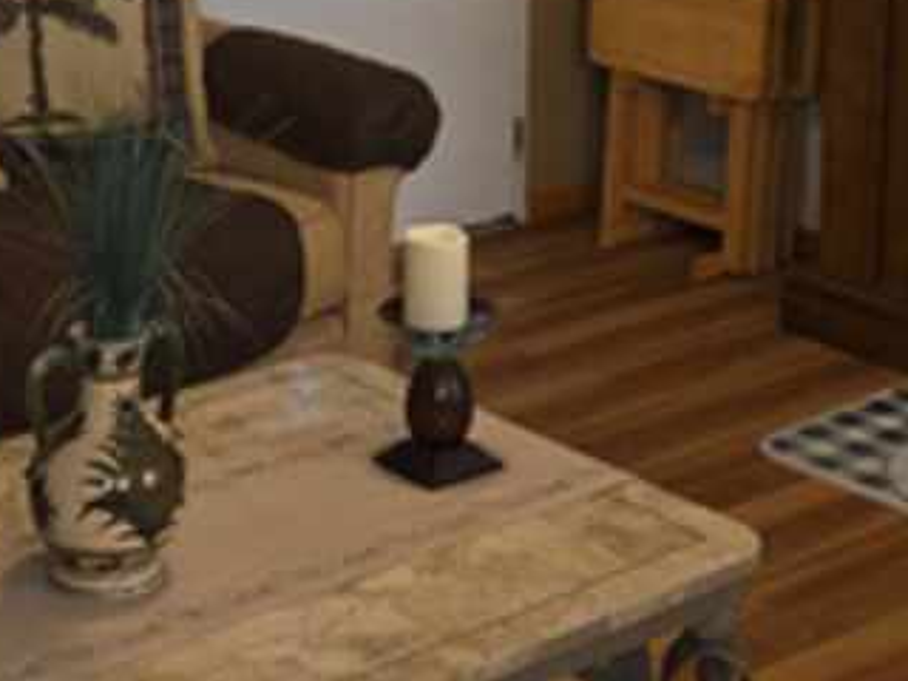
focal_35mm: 92
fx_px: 2413
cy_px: -224
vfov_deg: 15.3
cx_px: 411
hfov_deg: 21.3
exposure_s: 1/24
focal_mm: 6.3
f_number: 1.7
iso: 100
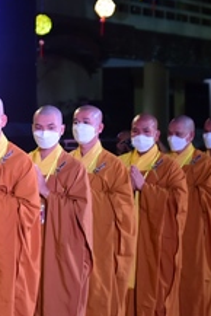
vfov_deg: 9.8
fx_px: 1843
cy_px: 163
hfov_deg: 6.5
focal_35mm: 210
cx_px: -86
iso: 1250
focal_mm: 70
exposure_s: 1/50
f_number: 4.5
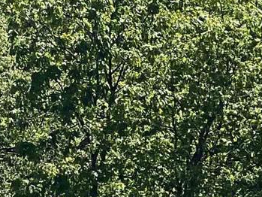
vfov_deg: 3.3
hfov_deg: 4.4
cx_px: -105
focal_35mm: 452
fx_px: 3422
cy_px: -231
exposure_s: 1/1130
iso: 32
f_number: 2.8
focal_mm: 9
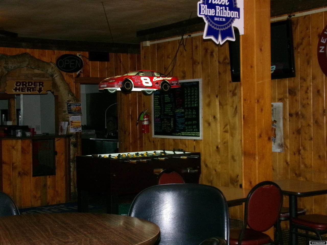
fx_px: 548
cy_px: 122
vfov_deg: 25.2
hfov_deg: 33.2
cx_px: 164
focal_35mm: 58
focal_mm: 10.3
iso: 800
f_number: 4.4
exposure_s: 1/40
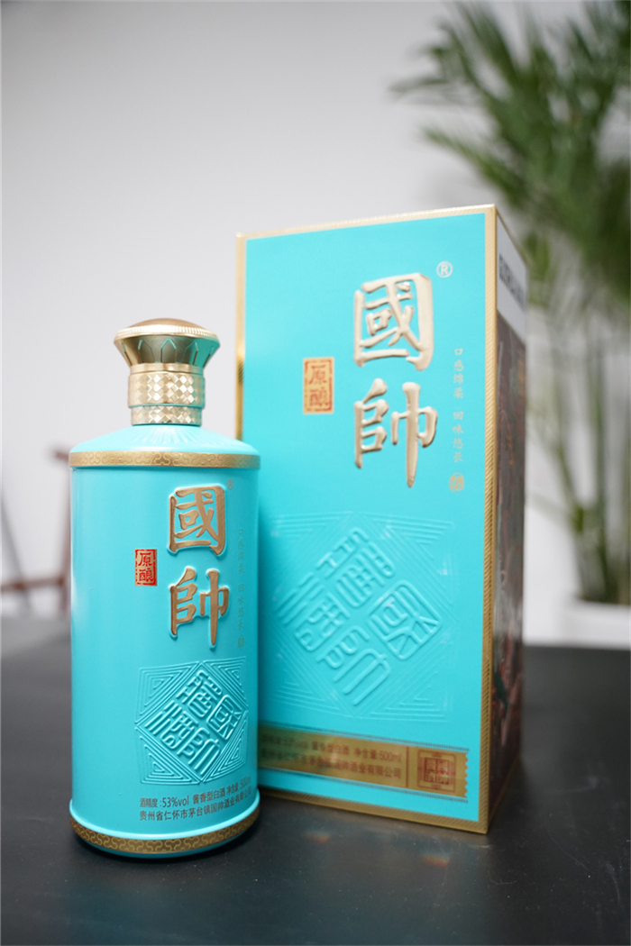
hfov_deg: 43.5
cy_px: 473
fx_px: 791
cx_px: 316
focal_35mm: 30
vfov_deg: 61.8
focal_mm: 30.1
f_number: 2.8
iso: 3200
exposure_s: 1/100
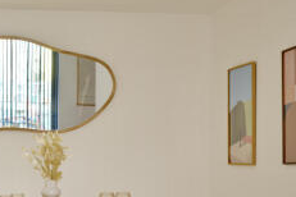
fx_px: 847
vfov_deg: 13.2
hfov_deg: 19.6
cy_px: 175
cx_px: 50
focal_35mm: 103
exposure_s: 1/6
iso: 50
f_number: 5
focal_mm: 50
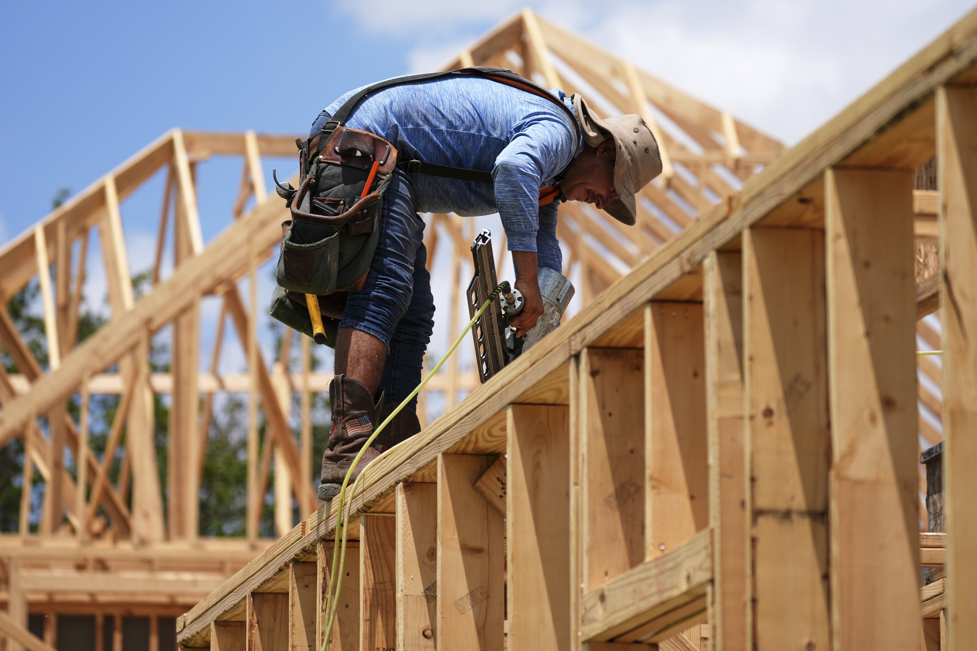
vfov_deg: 7.3
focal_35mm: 189
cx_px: 488
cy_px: 326
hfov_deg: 10.9
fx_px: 5129
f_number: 5.6
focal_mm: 189
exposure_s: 1/1250
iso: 125
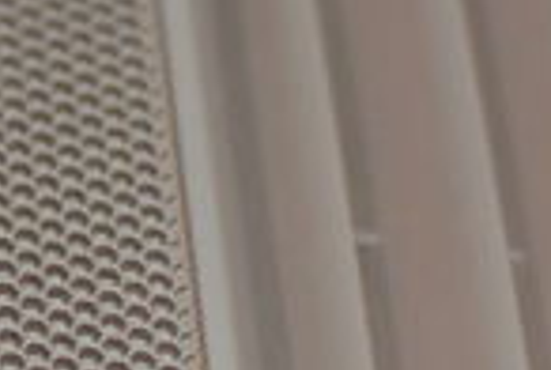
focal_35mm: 276
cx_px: -789
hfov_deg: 7.0
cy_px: -98
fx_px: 4227
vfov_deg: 5.0
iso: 800
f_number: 2
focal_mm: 35
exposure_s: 1/60
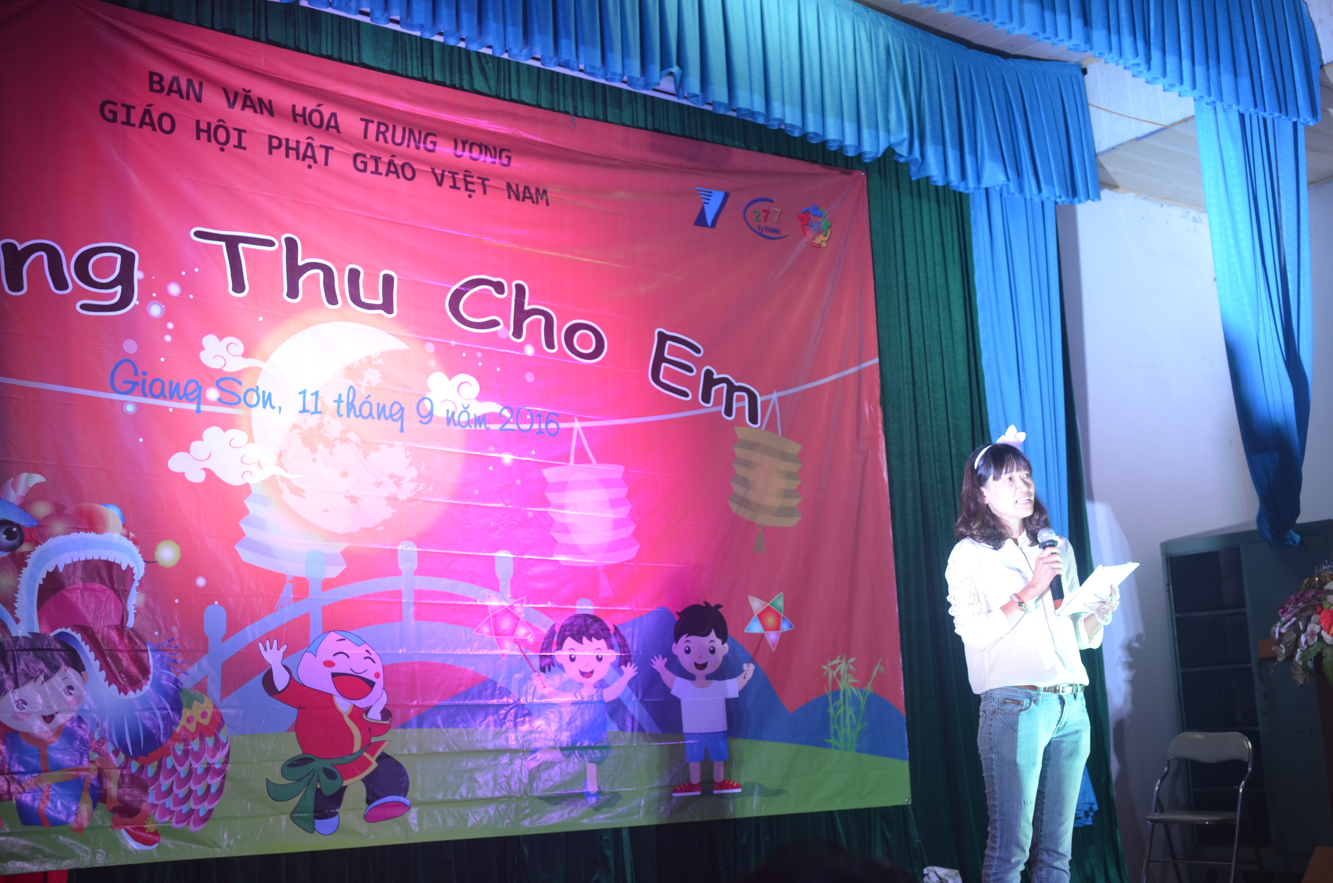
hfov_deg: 43.7
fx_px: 1663
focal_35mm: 45
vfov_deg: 29.7
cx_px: 666
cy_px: 442
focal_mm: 30
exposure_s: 1/80
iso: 400
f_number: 4.5
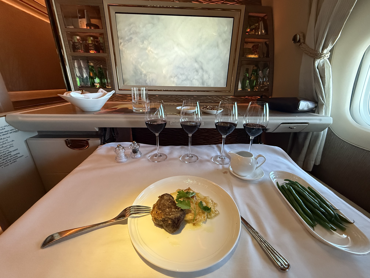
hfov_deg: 102.1
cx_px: 185
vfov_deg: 85.7
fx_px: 150
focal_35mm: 14
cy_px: 139
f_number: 2.2
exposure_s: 1/58
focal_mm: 2.22
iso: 800
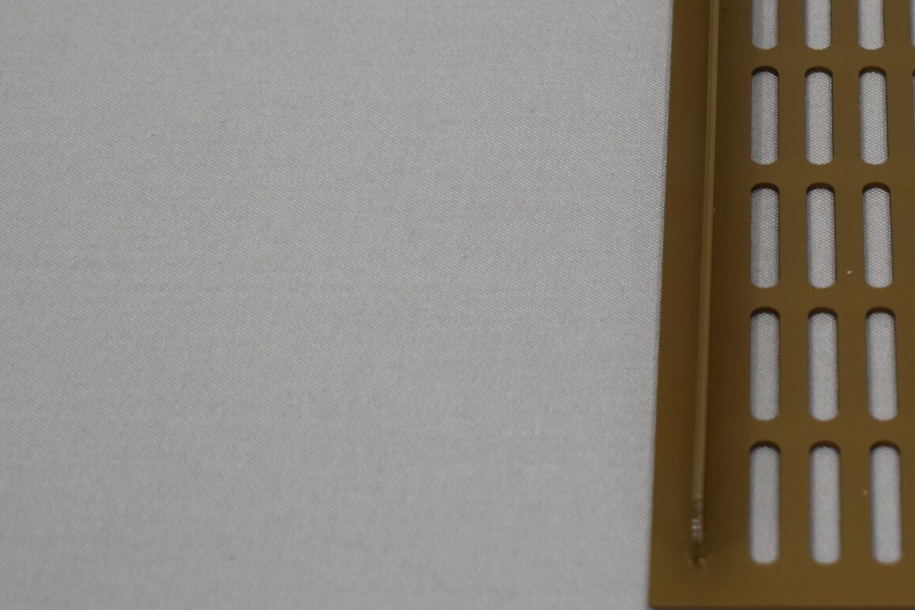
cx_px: 913
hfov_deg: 12.7
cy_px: 79
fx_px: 4066
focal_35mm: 160
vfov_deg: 8.6
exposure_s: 1/125
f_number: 5.3
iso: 400
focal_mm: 48
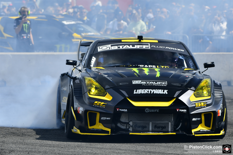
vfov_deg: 4.6
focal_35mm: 300
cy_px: 78
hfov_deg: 6.9
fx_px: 1941
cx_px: 116
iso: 140
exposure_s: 1/500
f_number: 5.6
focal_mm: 200
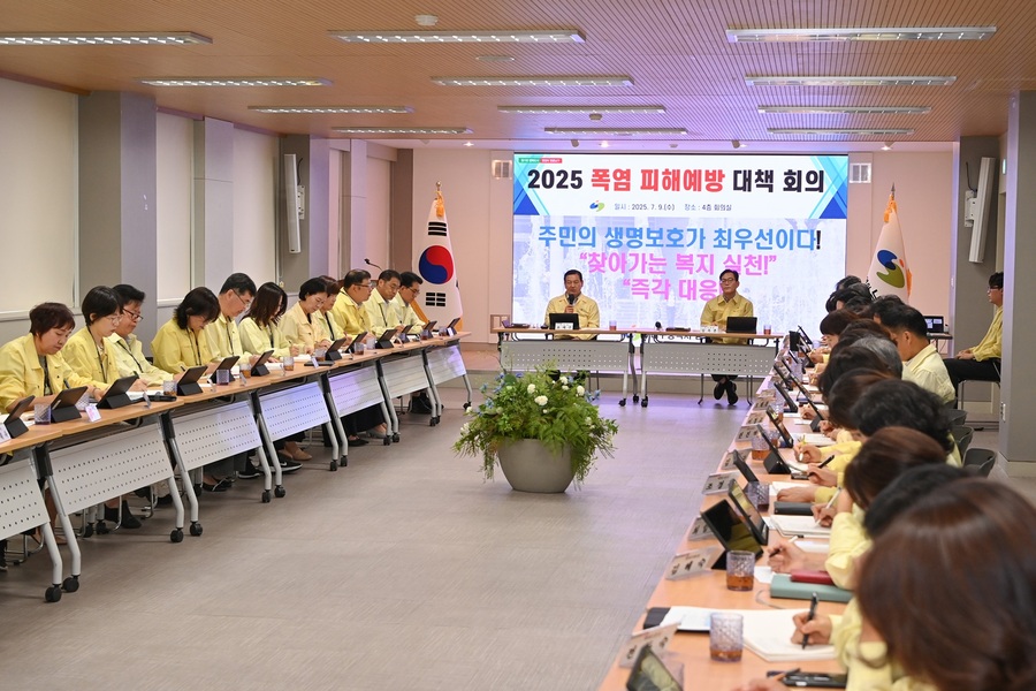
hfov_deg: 41.1
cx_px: 518
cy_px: 346
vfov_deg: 28.1
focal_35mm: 48
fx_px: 1381
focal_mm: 48
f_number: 5.6
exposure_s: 1/160
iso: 1250
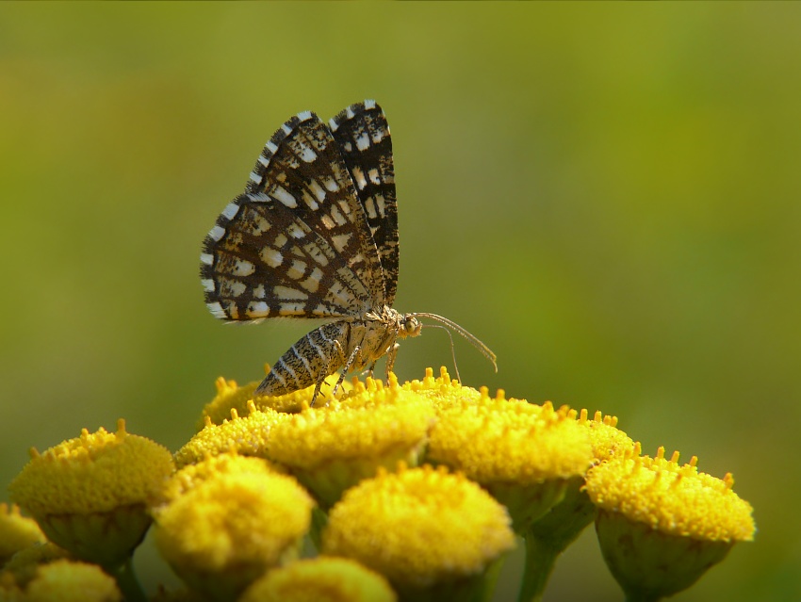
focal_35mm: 129
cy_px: 301
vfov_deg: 11.5
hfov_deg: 15.3
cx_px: 400
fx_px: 2988
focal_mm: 21.1
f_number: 3.6
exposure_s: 1/640
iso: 100
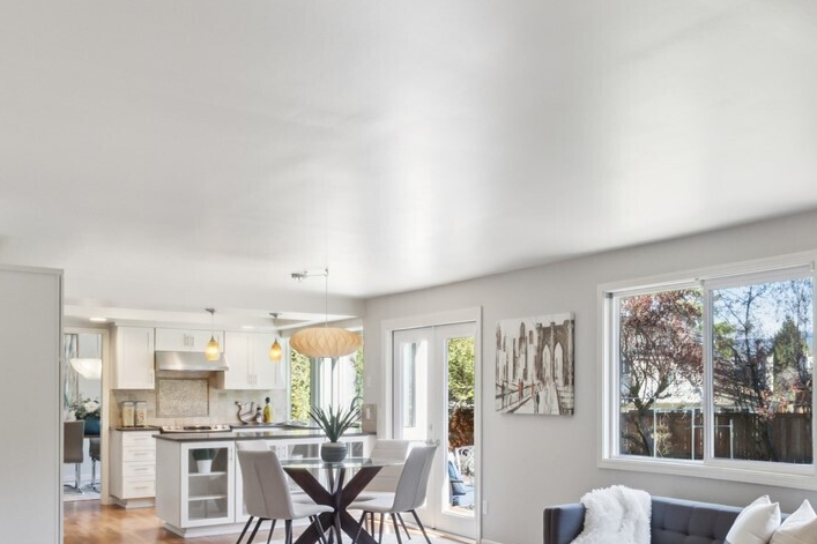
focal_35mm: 36
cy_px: 390
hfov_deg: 50.4
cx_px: 635
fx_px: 817
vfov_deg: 36.2
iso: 250
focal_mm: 10
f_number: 9
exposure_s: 1/13
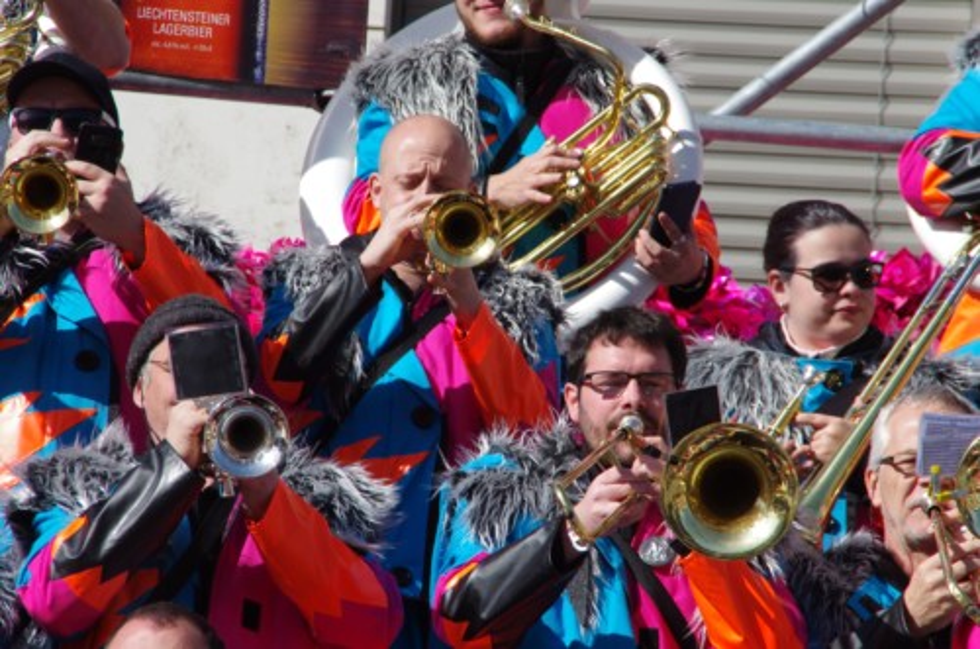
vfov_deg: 4.6
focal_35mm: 300
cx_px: 490
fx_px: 8148
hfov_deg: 6.9
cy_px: 324
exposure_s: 1/320
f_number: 11
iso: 200
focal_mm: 200
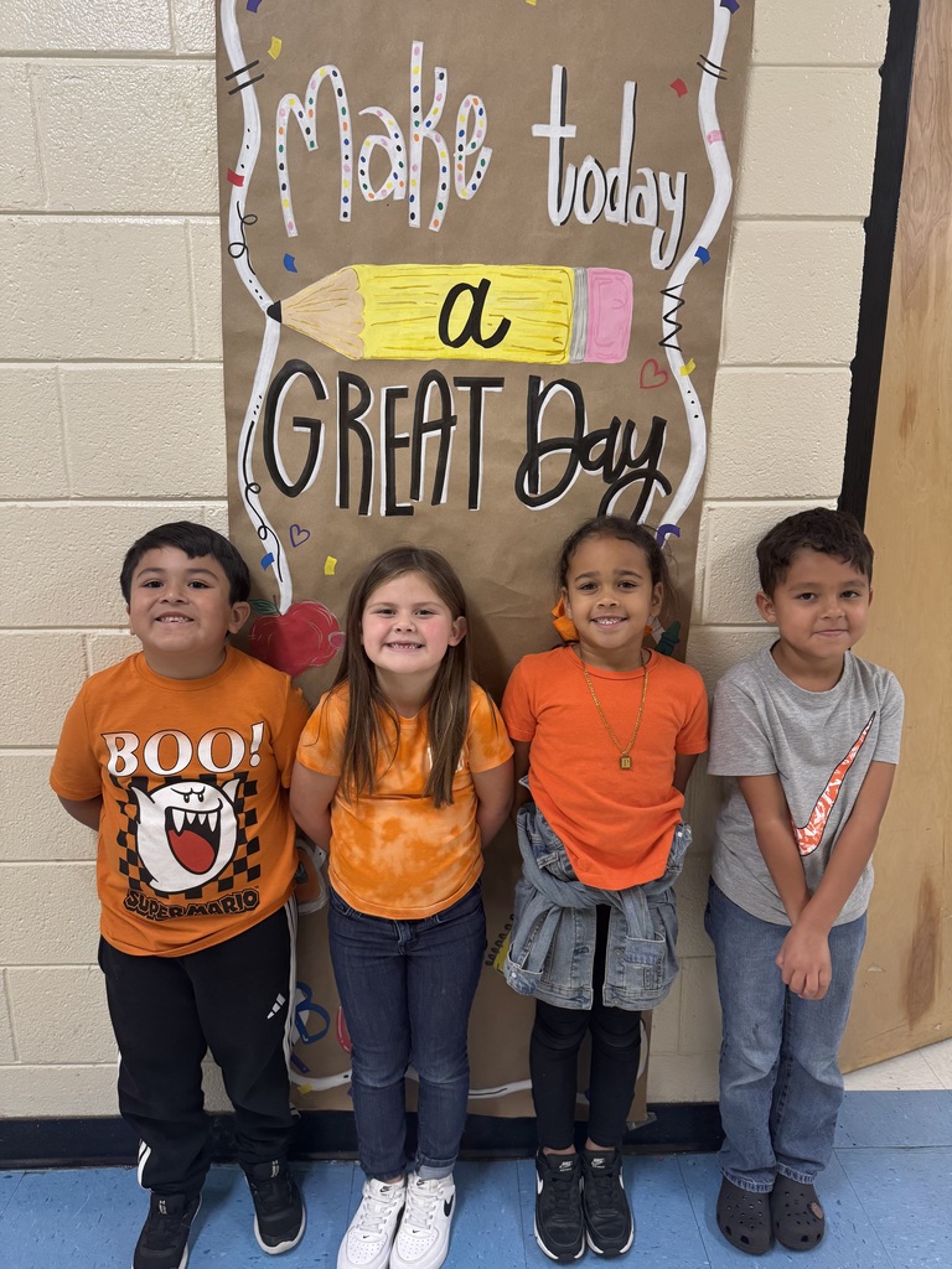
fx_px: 880
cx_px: 476
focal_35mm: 24
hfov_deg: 56.8
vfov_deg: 71.6
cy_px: 634
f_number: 1.78
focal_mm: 6.76
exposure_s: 1/120
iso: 200
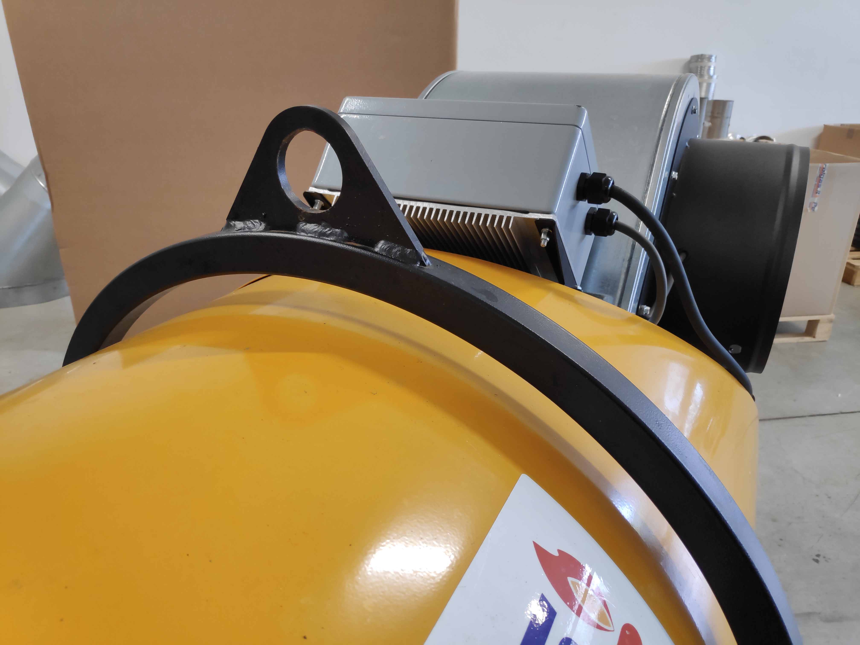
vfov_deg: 66.0
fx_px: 497
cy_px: 322
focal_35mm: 20
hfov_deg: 81.7
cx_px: 430
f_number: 1.9
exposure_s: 1/50
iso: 284
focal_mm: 3.94
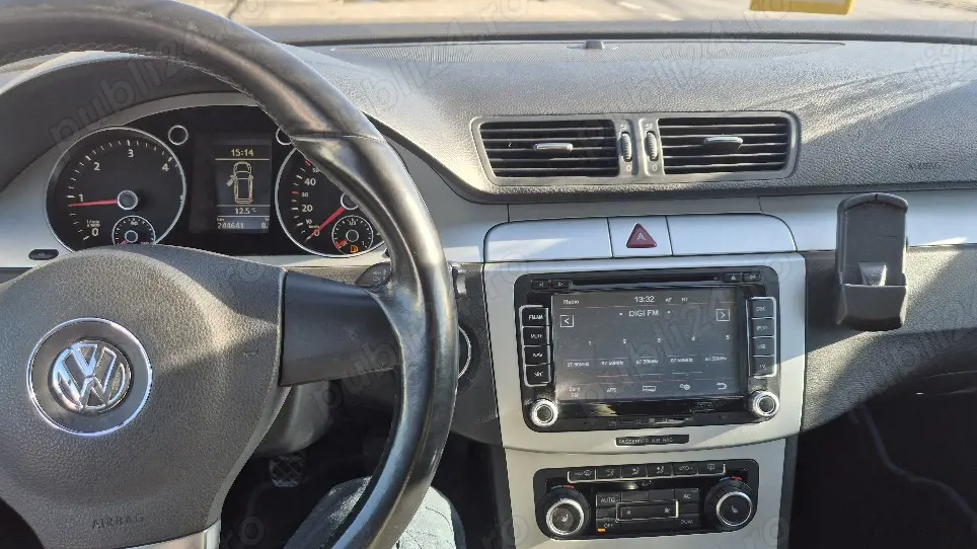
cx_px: 486
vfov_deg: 44.0
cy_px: 340
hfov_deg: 71.9
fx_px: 673
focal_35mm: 26
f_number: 1.8
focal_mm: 5.4
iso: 25
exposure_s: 1/182
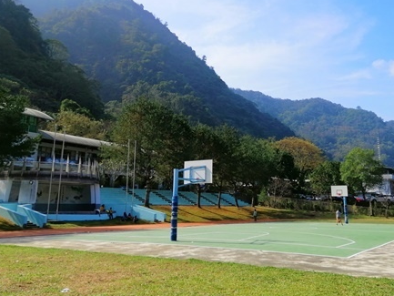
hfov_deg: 51.0
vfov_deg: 39.4
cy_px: 113
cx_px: 237
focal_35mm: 36
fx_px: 410
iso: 50
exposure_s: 1/919
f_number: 2.2
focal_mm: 3.81
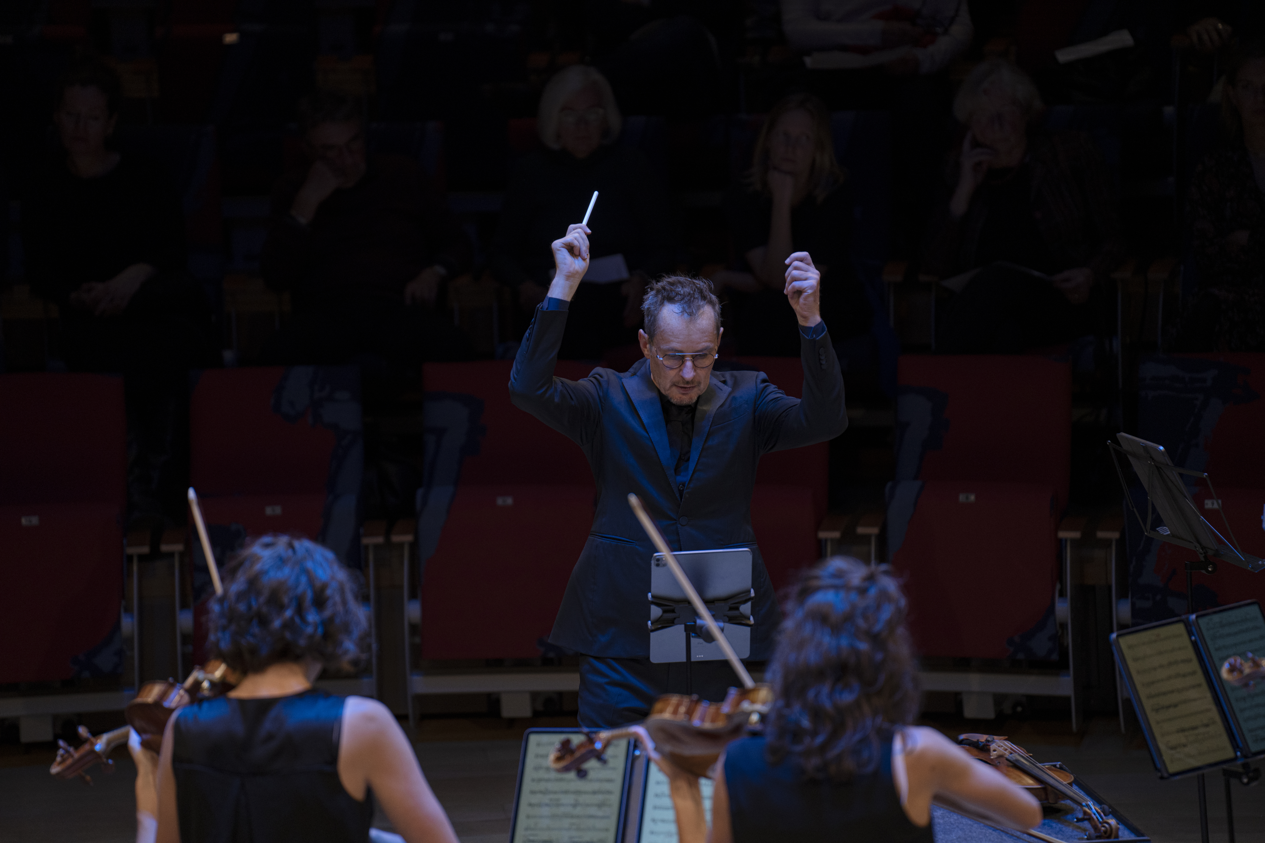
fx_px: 6325
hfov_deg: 11.4
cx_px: 632
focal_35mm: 180
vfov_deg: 7.6
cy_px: 422
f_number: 2.8
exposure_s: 1/500
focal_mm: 180
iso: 1600
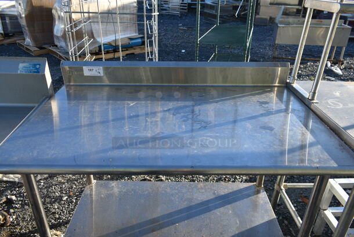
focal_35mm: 27
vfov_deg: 48.0
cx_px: 177
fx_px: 266
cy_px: 118
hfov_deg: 67.3
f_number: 6.3
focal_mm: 18
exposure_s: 1/160
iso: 100
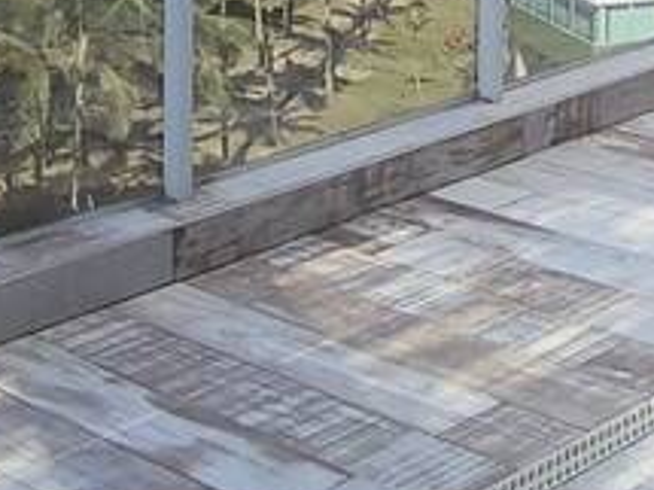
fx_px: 2020
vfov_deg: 12.4
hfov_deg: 18.3
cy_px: -450
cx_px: 444
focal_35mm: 107
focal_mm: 1.65
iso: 50
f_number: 2.2
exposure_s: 1/642
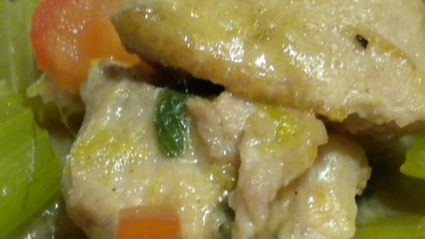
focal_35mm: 78
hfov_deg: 27.2
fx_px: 879
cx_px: 236
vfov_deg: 15.5
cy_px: 141
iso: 400
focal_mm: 7.4
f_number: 3.5
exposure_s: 1/14.2
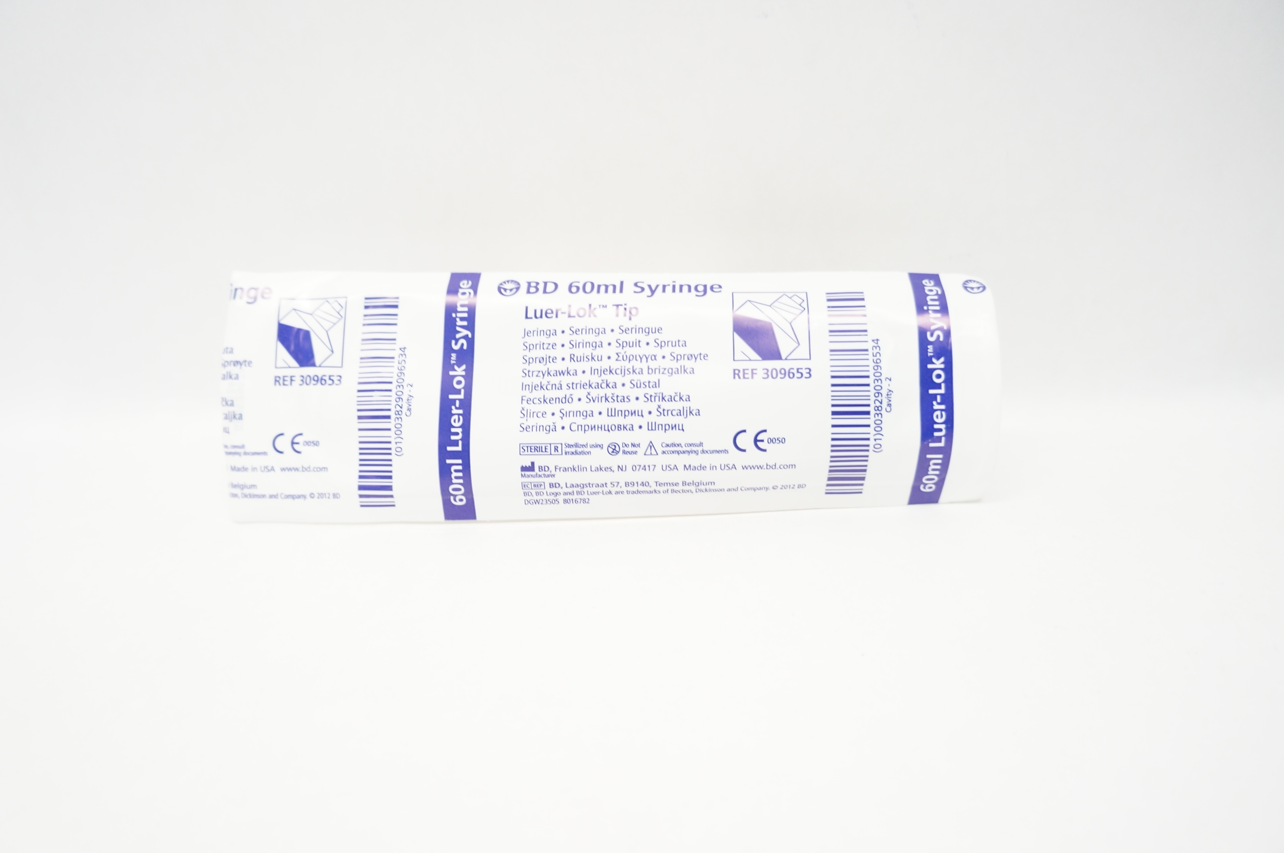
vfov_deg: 47.8
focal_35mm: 27
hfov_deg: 67.4
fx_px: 962
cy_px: 426
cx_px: 642
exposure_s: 1/80
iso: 400
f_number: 4
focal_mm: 18
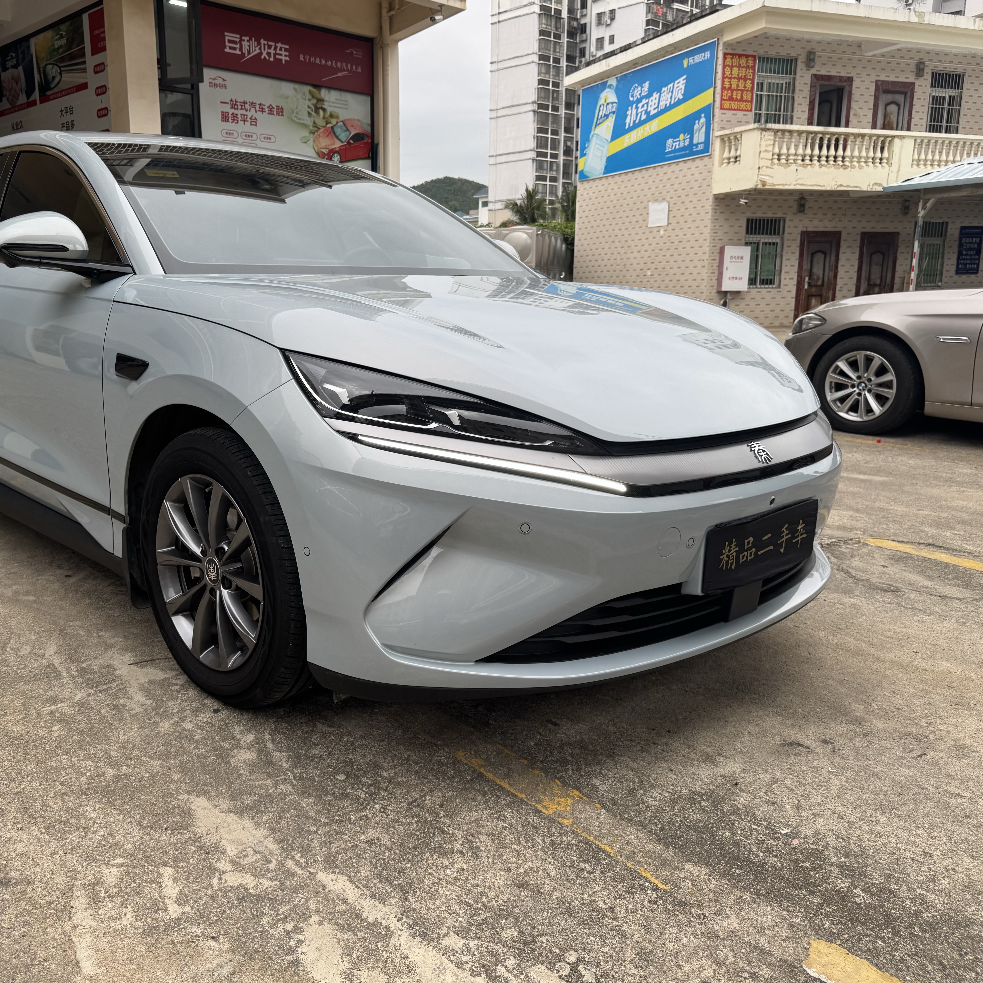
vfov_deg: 55.6
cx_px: 369
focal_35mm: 29
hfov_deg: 55.0
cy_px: 496
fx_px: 932
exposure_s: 1/428
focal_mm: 6.76
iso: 80
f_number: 1.78
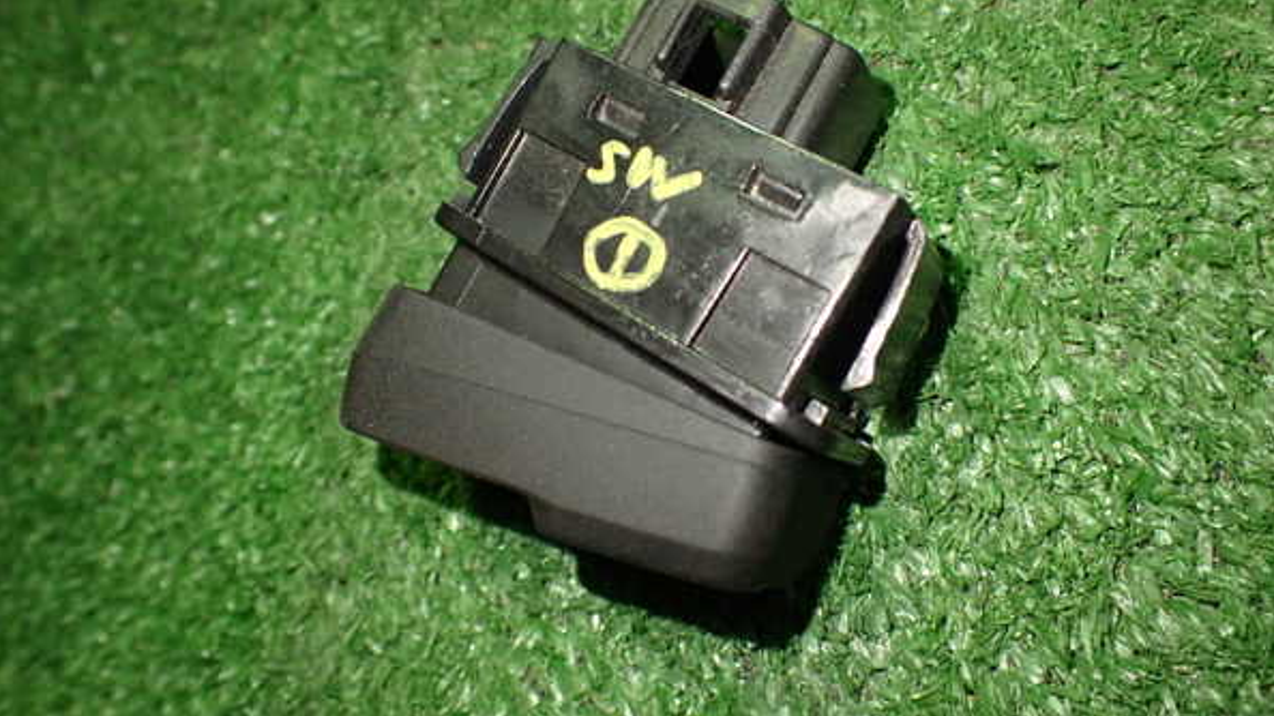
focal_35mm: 33
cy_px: 309
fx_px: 1115
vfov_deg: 35.6
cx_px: 639
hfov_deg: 59.5
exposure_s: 1/125
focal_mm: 5.4
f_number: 2.3
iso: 800
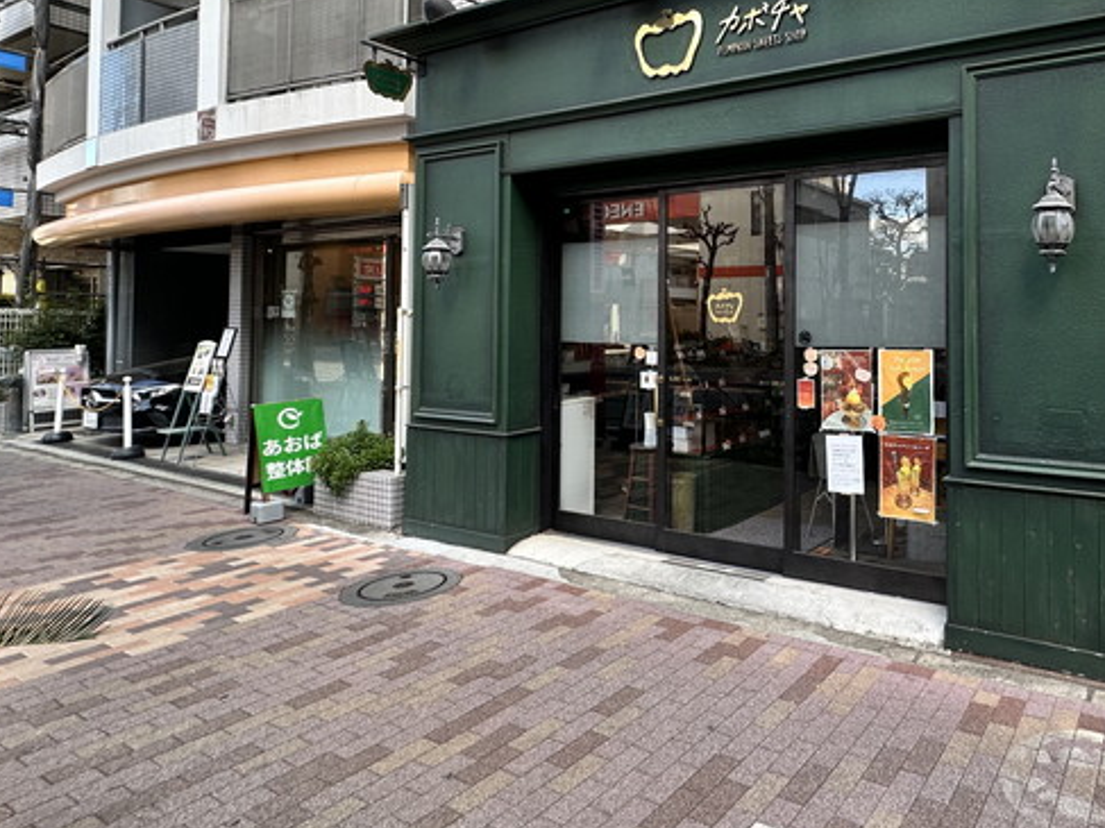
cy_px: 302
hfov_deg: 68.7
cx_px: 840
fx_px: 734
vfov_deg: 58.0
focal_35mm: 23
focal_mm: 2.22
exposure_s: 1/99
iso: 64
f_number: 2.2
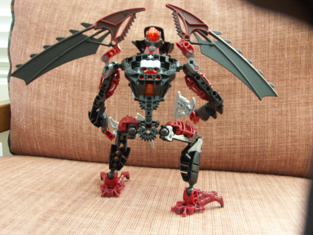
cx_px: 156
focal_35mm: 32
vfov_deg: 44.2
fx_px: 289
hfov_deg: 56.8
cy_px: 118
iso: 200
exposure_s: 1/10
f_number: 2.8
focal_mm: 8.29
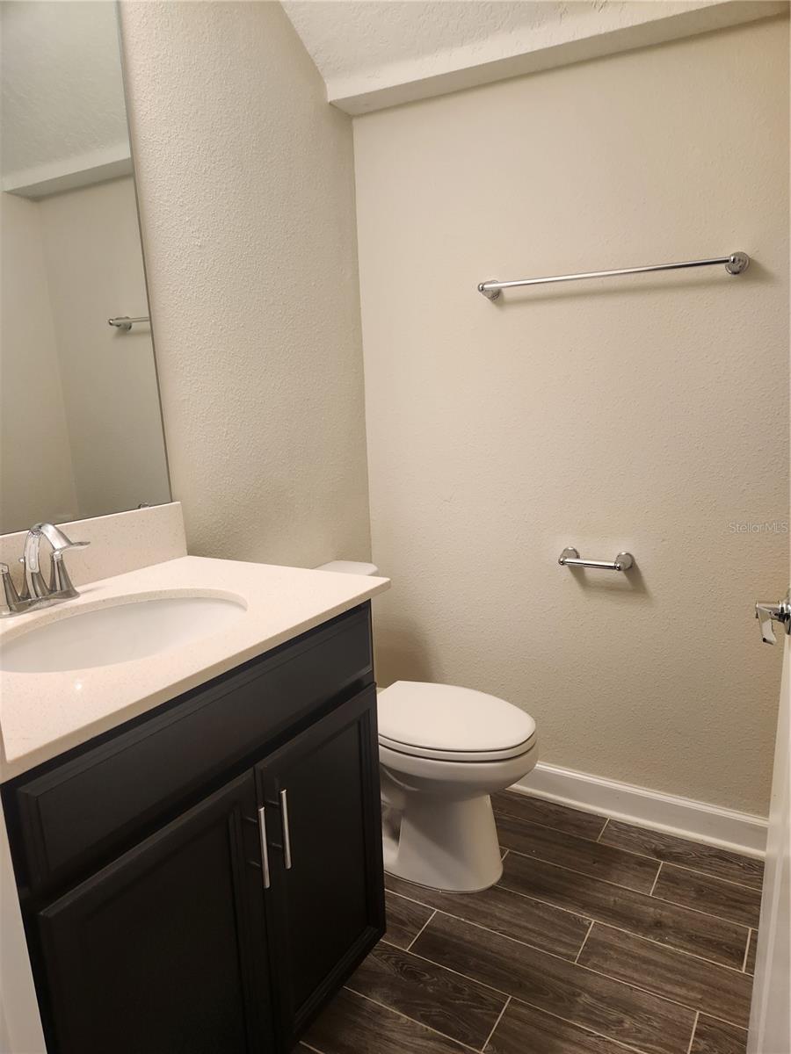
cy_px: 527
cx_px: 396
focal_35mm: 23
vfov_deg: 73.9
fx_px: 701
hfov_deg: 58.9
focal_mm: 5.4
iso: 100
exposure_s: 1/120
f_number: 1.8
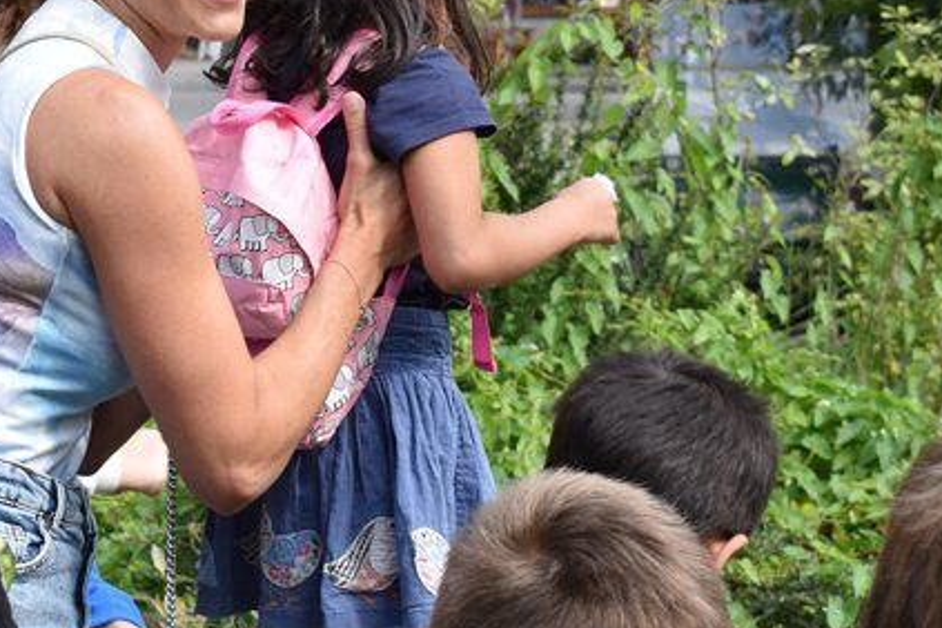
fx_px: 3611
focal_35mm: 138
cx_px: 56
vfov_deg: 9.9
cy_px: 41
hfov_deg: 14.7
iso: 250
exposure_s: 1/250
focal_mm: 38
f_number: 8
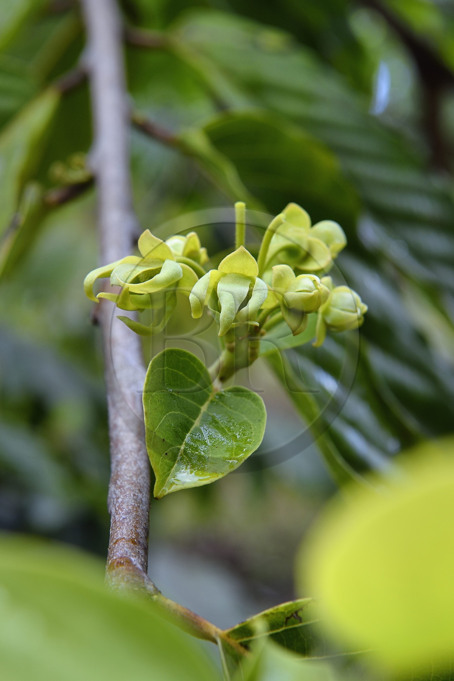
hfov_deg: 19.5
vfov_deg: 28.8
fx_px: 1324
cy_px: 340
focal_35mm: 70
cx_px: 227
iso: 400
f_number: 10
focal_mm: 70
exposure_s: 1/80
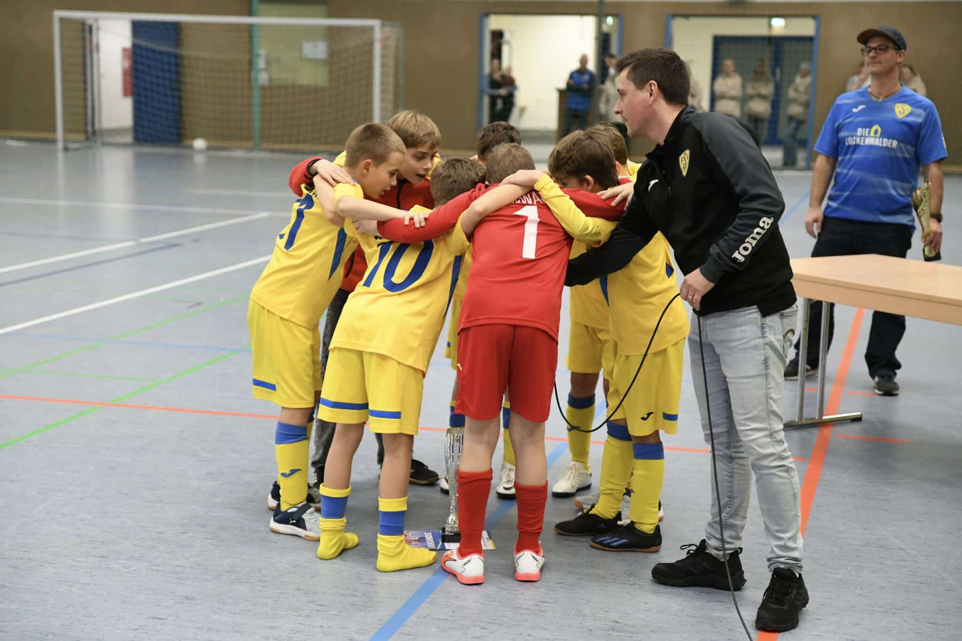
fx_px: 1657
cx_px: 481
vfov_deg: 21.9
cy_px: 320
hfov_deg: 32.4
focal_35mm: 62
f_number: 2.8
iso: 8000
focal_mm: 62
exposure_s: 1/800
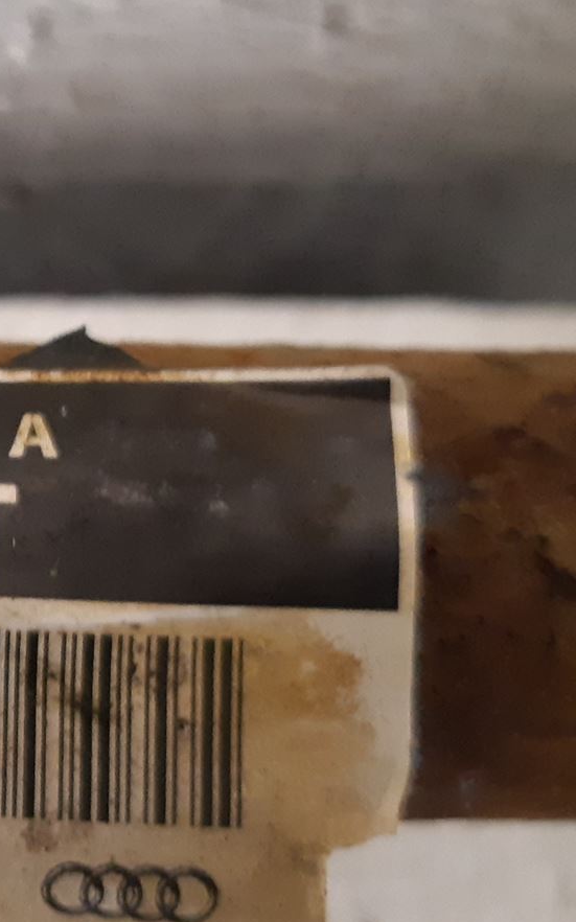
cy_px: 467
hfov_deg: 18.3
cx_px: -260
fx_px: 1608
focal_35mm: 64
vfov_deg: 32.0
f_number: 1.7
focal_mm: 3.93
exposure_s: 1/25
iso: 400
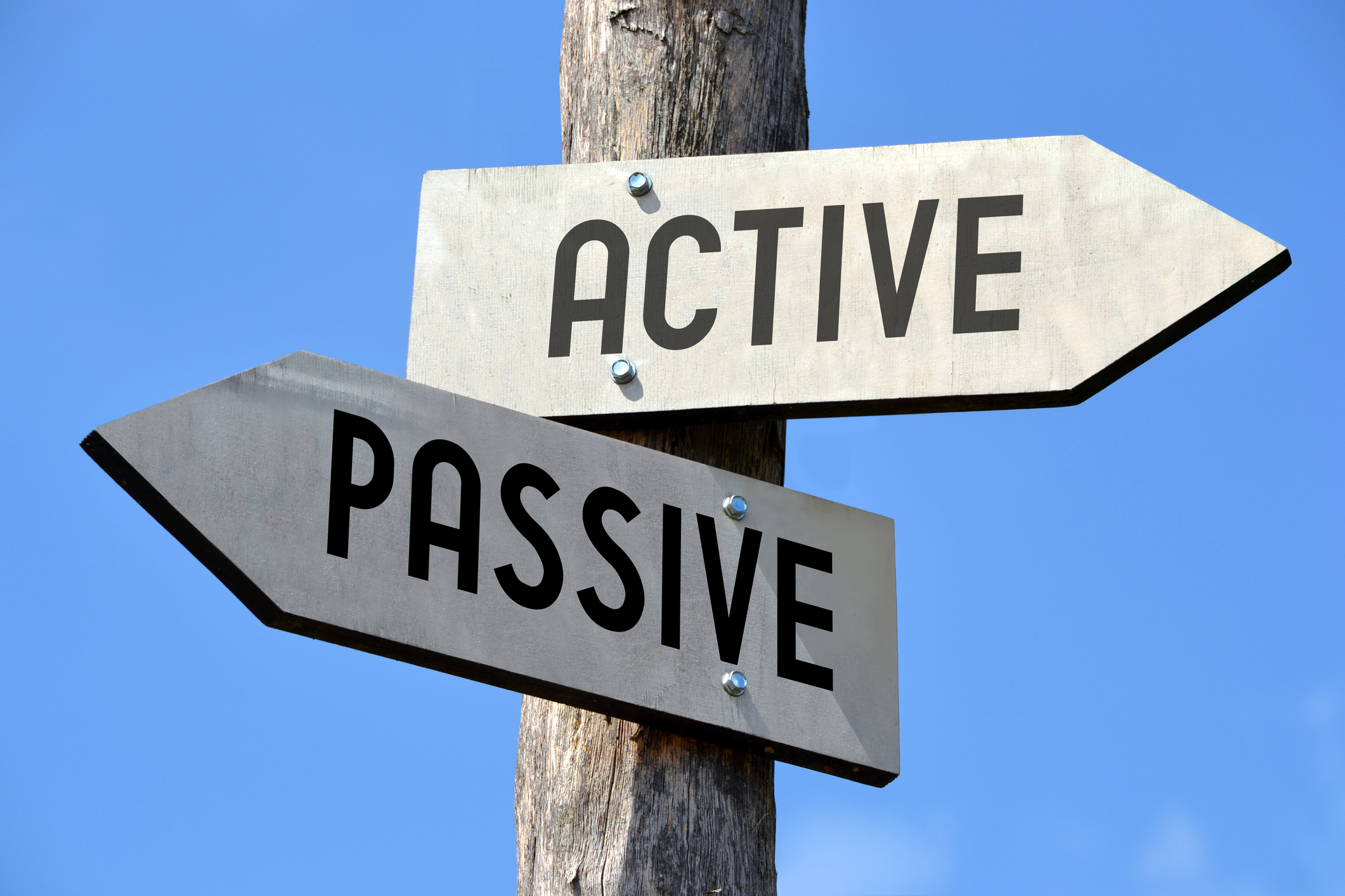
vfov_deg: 7.9
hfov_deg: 11.8
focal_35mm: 174
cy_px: 448
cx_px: 672
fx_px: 6500
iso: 100
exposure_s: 1/250
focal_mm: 116
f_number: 8
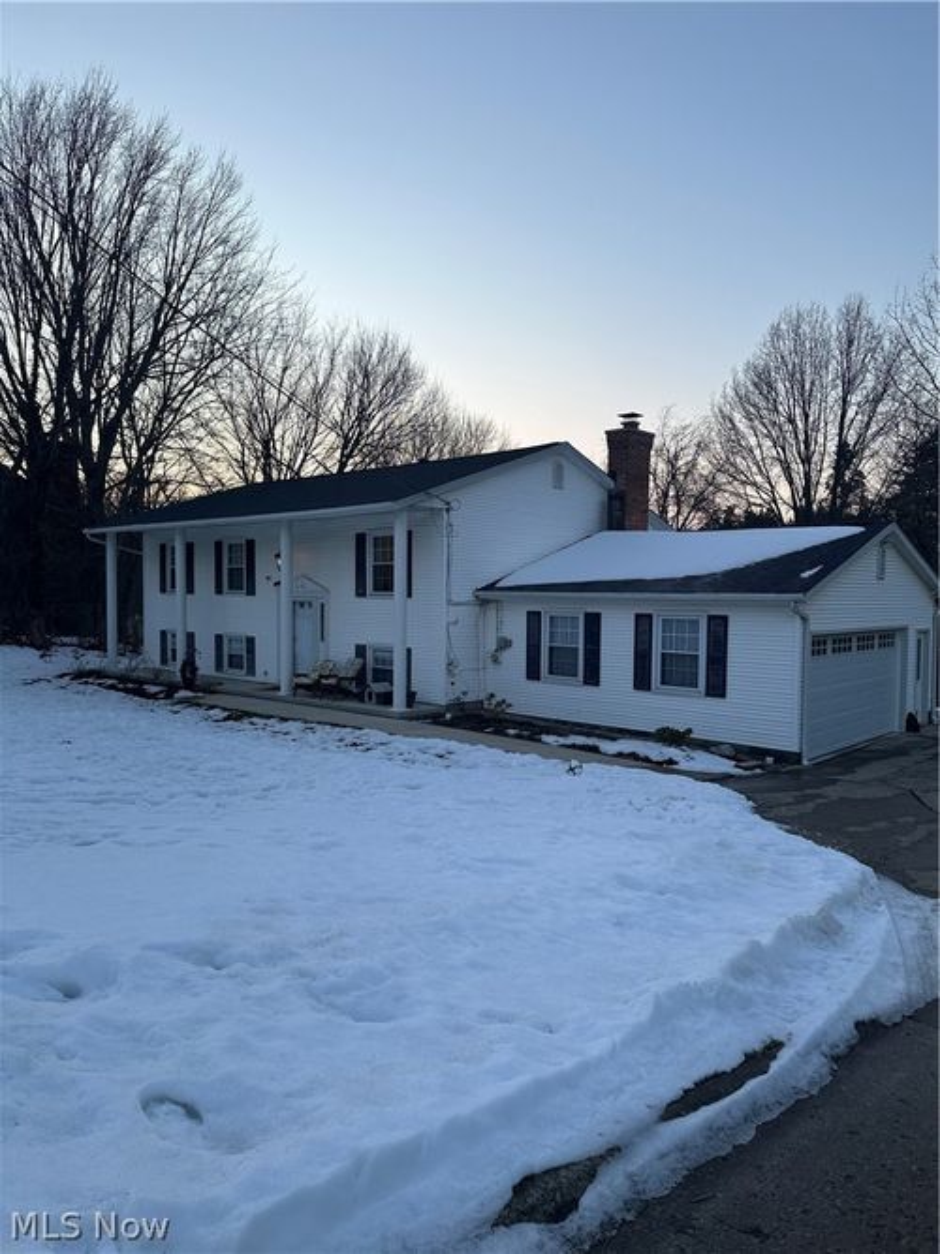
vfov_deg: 71.6
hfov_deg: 56.8
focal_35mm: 24
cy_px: 627
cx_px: 470
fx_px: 869
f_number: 1.78
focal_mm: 6.86
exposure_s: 1/396
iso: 80
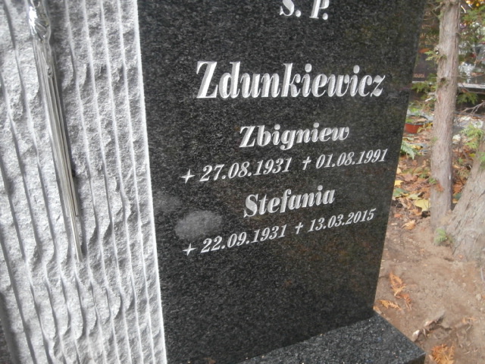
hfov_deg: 71.6
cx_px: 242
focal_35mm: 24
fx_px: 336
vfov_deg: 56.8
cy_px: 182
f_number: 3
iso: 400
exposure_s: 1/125
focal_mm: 4.2
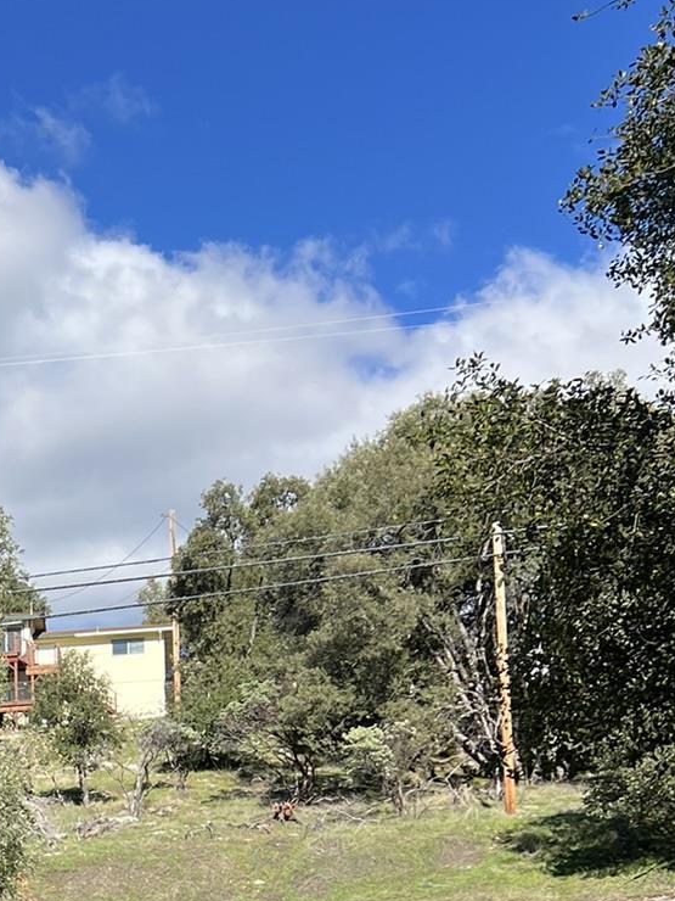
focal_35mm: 72
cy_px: 1004
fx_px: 1872
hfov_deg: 19.0
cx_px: -189
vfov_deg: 25.0
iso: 50
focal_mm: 5.7
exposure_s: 1/2252
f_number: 1.5
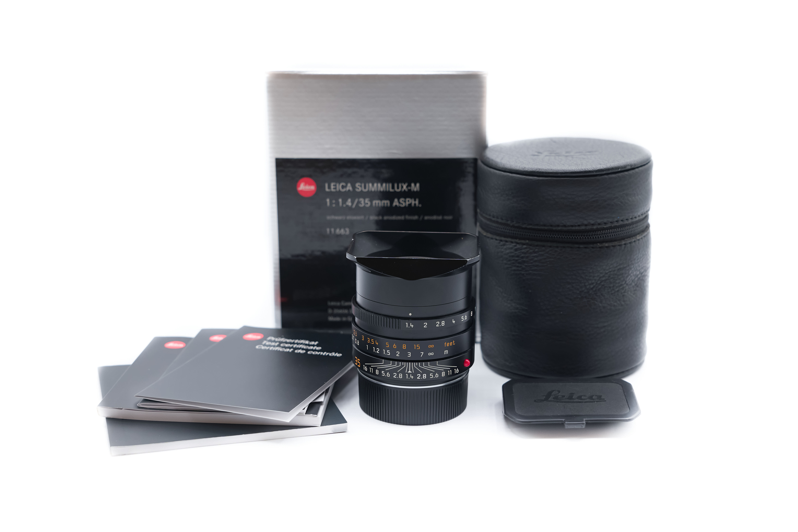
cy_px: 266
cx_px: 399
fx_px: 1219
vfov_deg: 24.6
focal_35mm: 55
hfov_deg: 36.2
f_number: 6.3
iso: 400
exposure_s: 1/250
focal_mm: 55
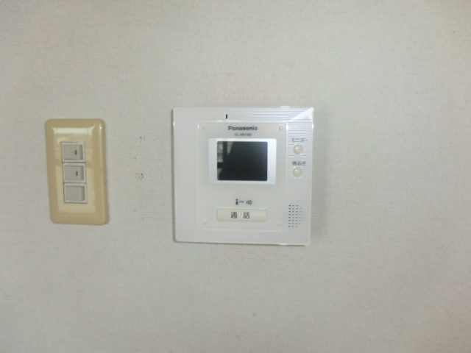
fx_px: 327
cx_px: 236
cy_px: 176
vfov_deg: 56.8
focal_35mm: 24
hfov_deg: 71.6
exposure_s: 1/60
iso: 160
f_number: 3.2
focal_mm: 4.3
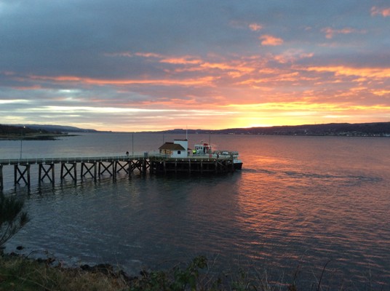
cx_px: 195
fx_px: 360
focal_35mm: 32
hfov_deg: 56.9
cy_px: 146
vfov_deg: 44.0
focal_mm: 3.3
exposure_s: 1/33
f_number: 2.4
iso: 32
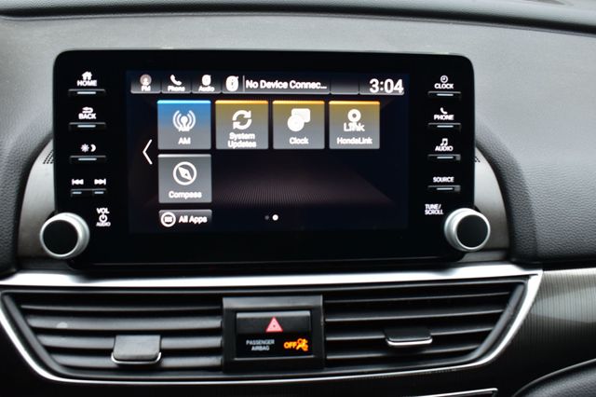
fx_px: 620
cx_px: 298
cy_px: 198
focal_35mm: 38
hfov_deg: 51.3
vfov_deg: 35.5
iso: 400
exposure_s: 1/20
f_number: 6.3
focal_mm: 25
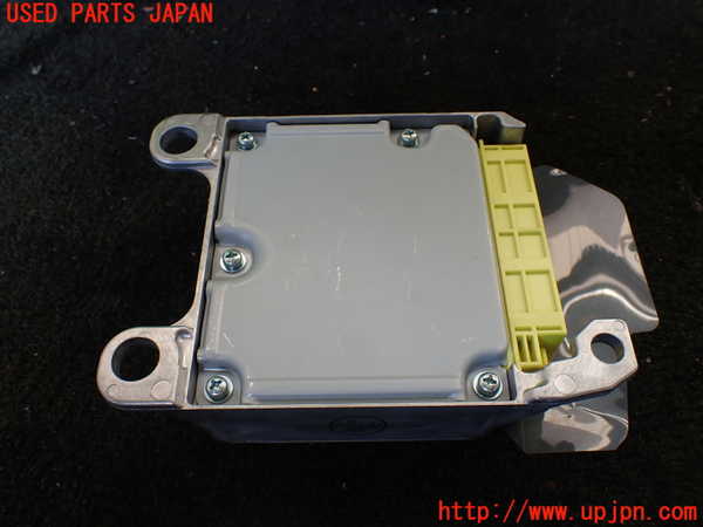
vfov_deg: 46.8
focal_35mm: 30
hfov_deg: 60.0
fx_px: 609
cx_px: 352
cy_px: 264
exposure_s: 1/125
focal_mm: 5.4
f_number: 3.2
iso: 100
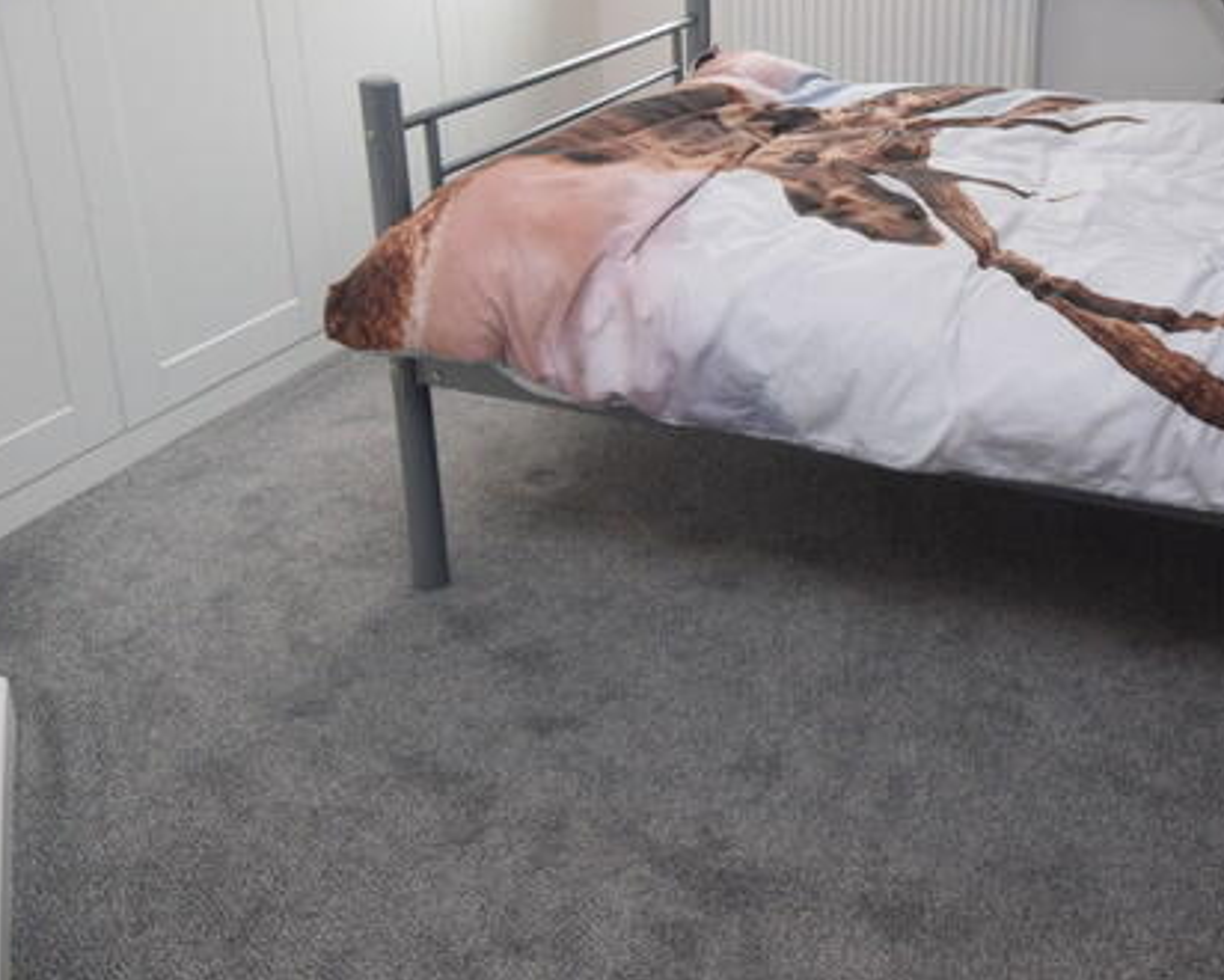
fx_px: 1268
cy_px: 218
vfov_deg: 40.8
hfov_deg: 50.1
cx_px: 865
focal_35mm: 35
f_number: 5
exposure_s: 1/100
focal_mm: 10
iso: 400
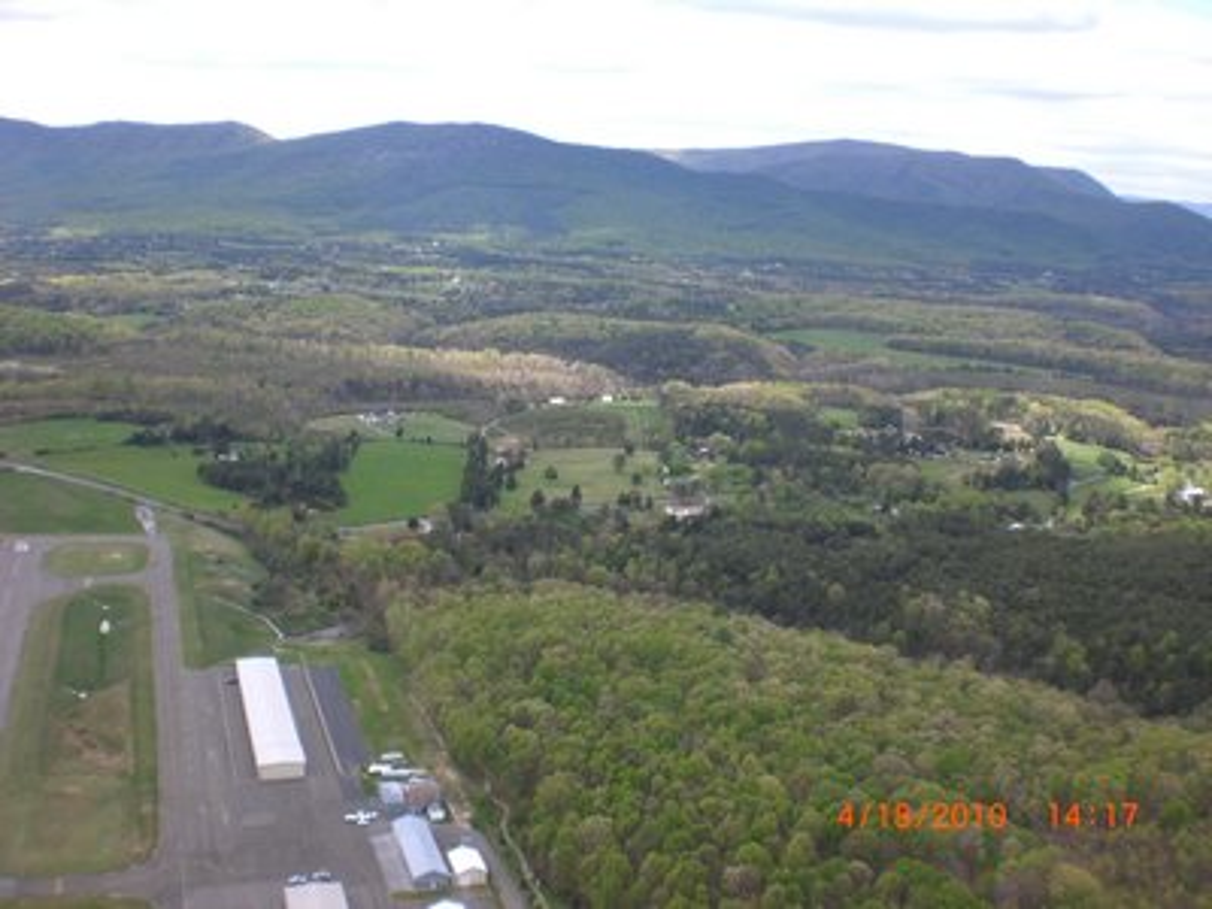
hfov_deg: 49.0
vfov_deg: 37.7
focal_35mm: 38
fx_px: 1330
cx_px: 606
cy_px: 454
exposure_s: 1/200
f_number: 4.4
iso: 50
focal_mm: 6.3
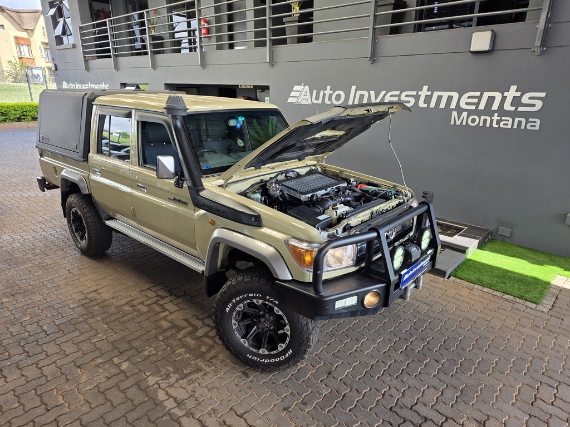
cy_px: 214
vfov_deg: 58.9
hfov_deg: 73.9
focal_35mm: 23
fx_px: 379
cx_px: 285
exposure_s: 1/180
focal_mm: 6.25
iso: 40
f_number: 1.7
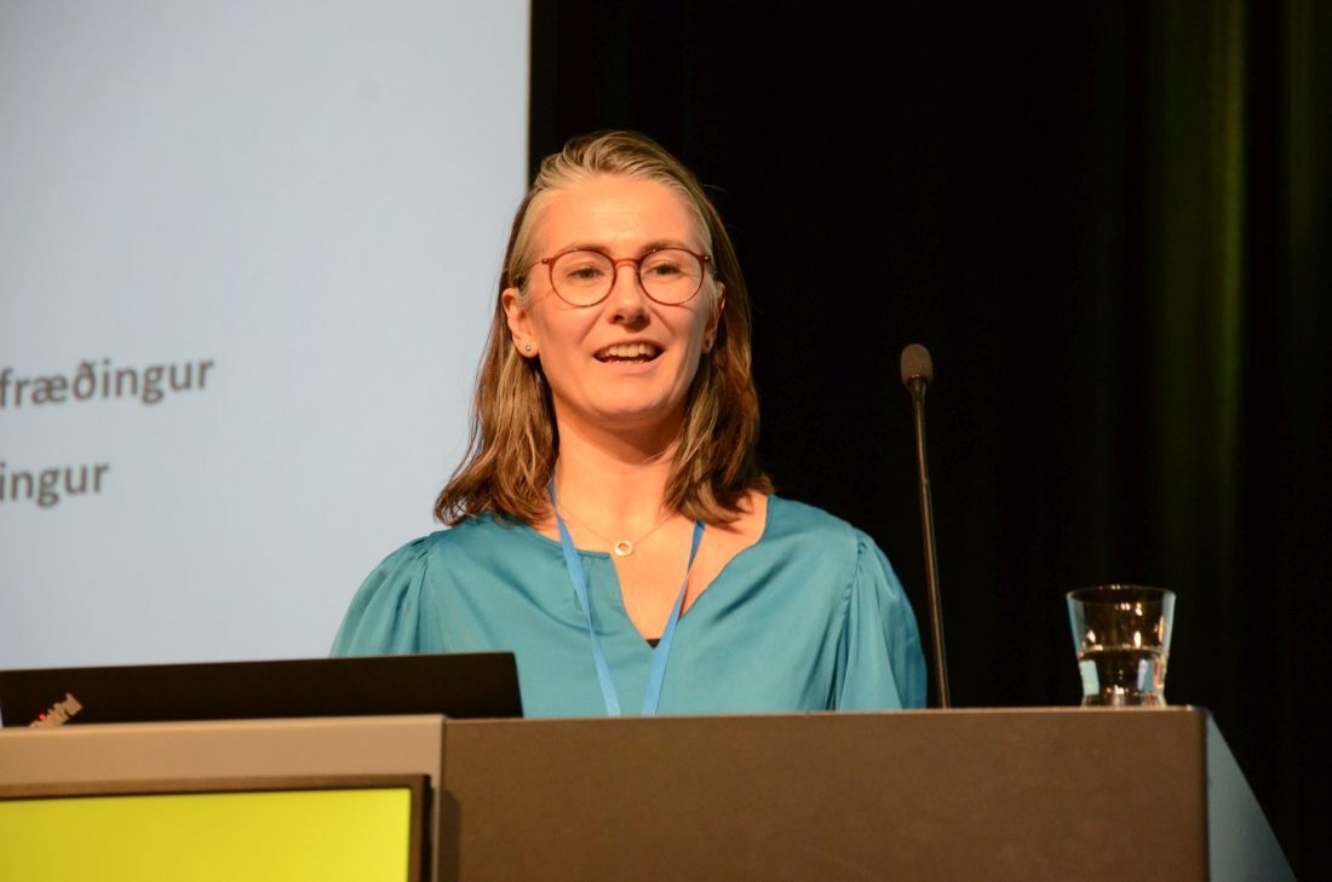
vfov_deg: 8.7
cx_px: 666
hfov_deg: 13.1
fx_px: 5816
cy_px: 441
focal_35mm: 158
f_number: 5.6
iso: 2500
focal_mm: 105
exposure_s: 1/80
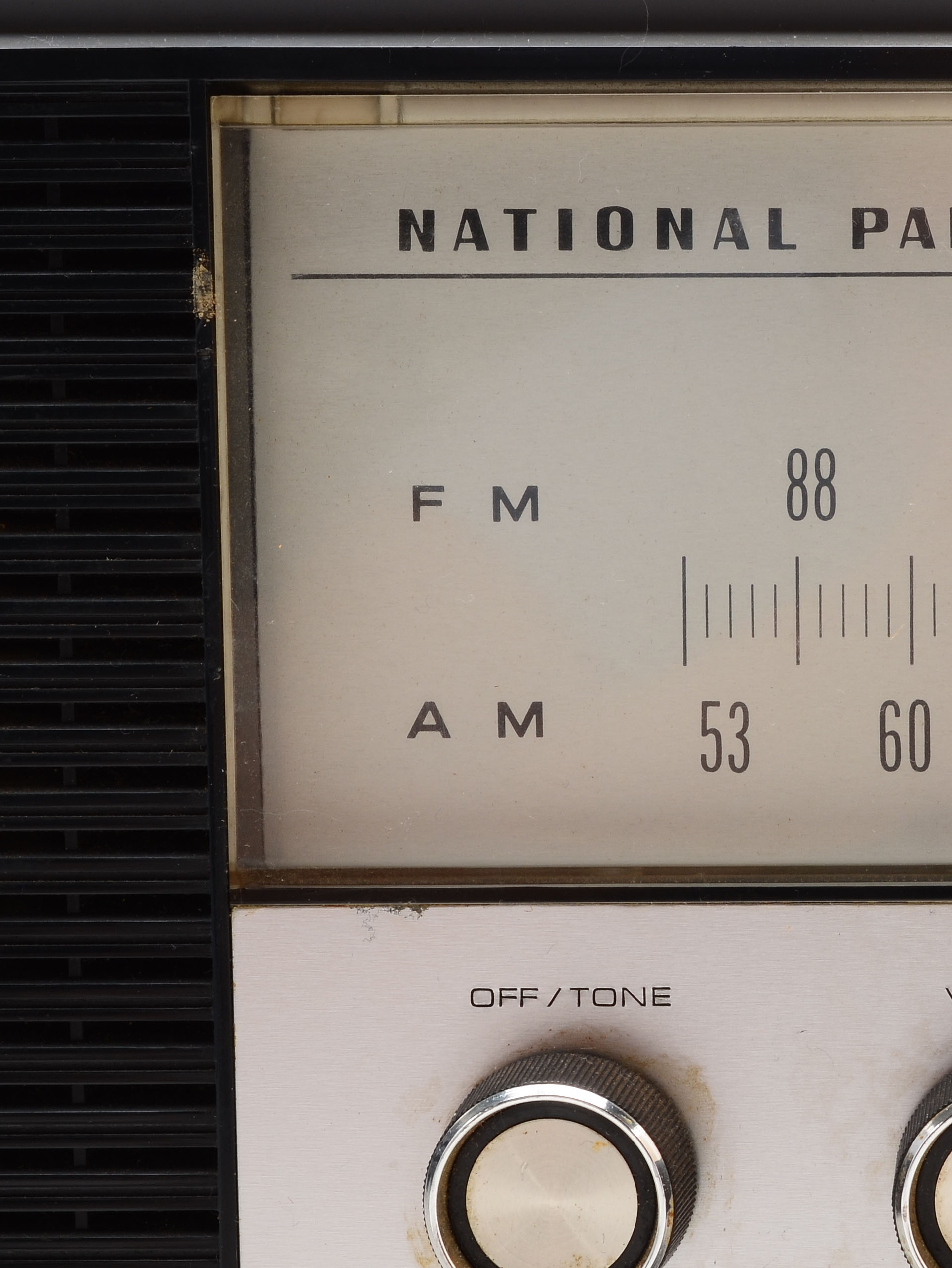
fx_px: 4290
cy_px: 753
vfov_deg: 16.8
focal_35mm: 117
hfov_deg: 12.4
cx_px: 1163
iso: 100
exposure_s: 1/160
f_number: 20
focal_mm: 42
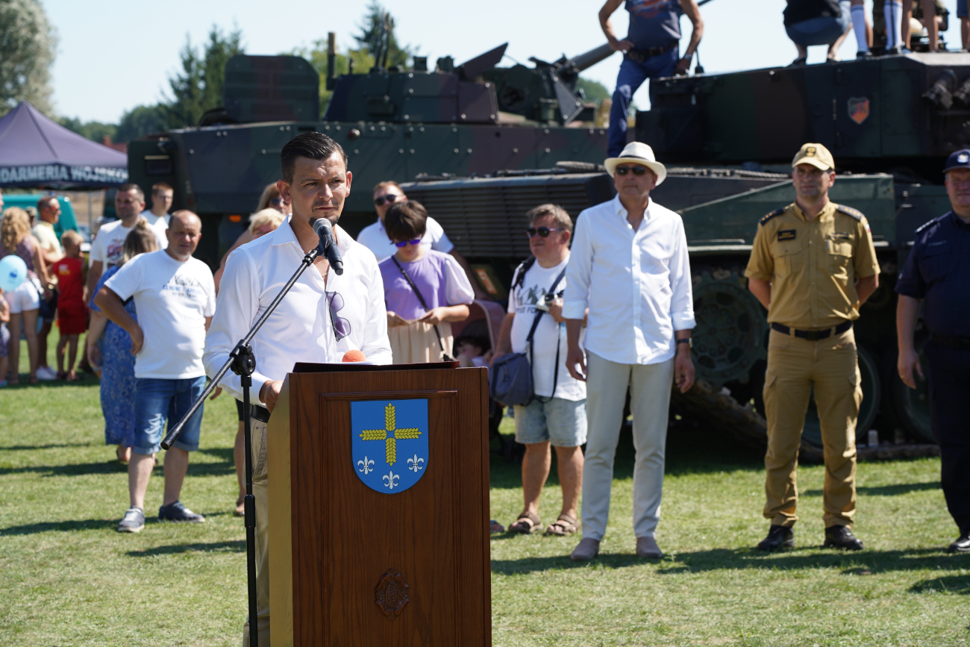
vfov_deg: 13.0
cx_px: 485
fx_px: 2829
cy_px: 324
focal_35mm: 105
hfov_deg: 19.5
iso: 100
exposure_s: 1/250
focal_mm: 105
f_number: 6.3
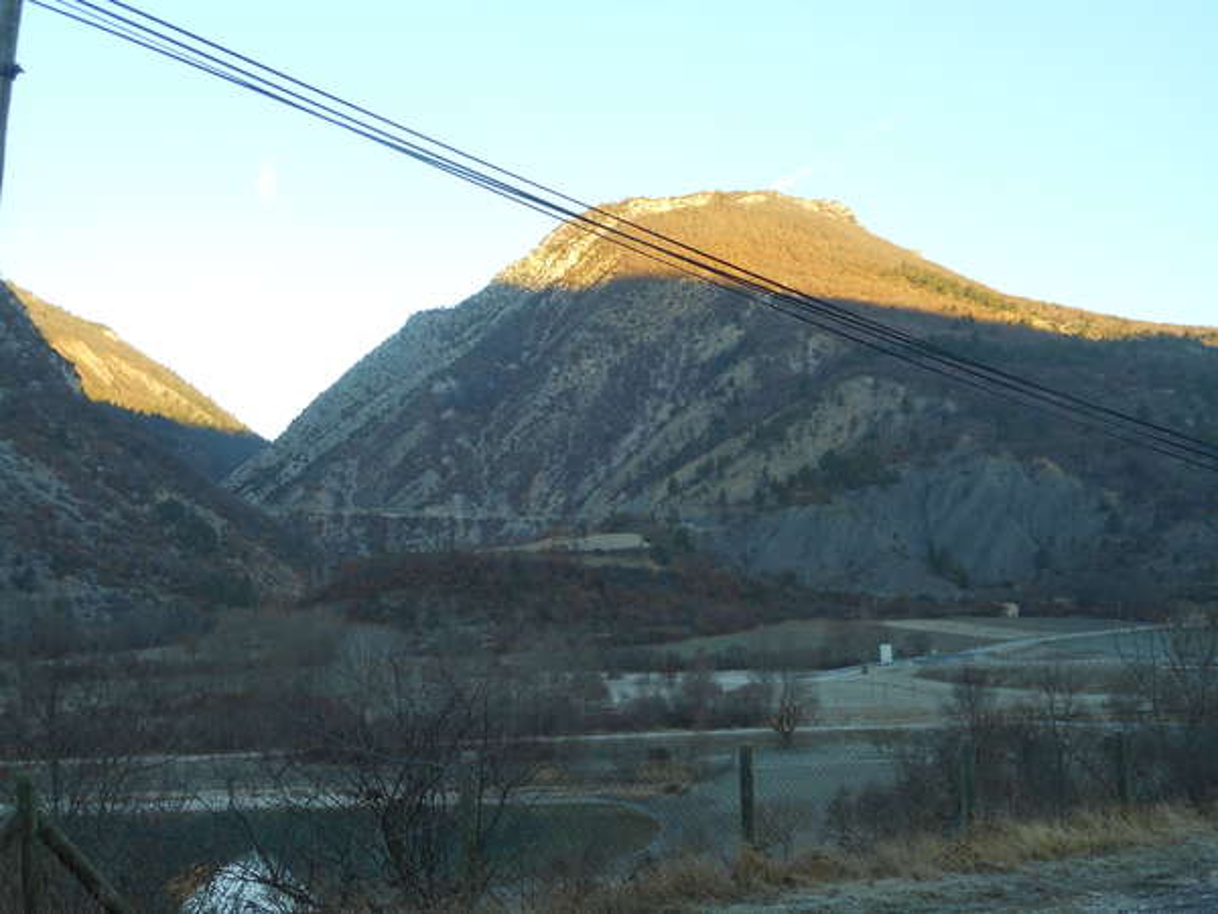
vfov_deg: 32.9
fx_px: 1548
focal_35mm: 44
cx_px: 609
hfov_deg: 42.9
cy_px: 457
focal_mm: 7.9
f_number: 4.7
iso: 80
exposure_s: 1/60
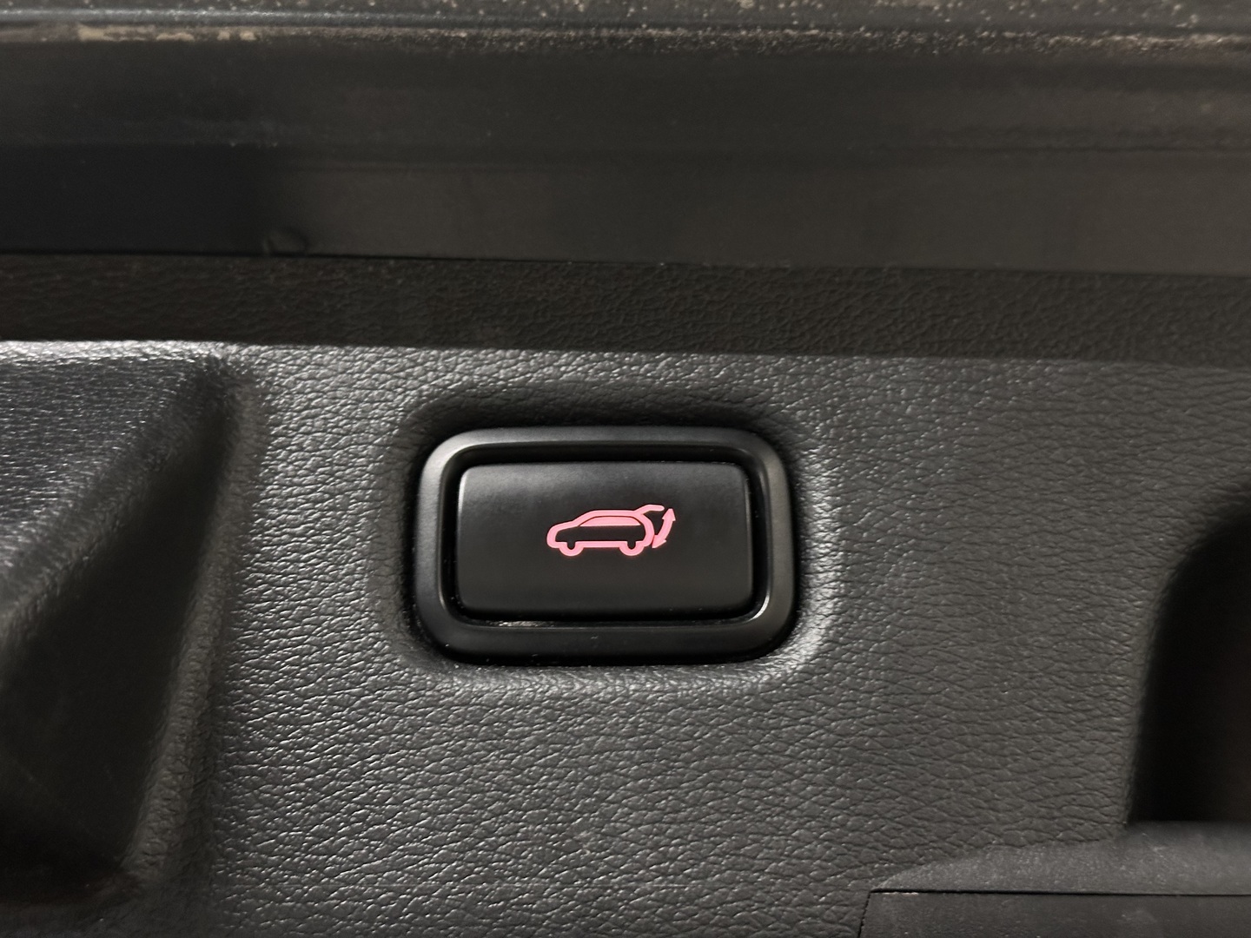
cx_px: 626
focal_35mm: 48
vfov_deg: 30.3
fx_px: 1735
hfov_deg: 39.7
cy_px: 469
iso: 400
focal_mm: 6.86
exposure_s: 1/34
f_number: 1.78
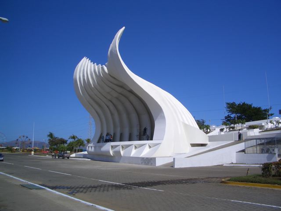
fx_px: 284
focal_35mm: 35
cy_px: 106
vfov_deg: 40.7
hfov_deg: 52.6
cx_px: 140
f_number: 4.3
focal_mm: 5.8
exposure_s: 1/2000
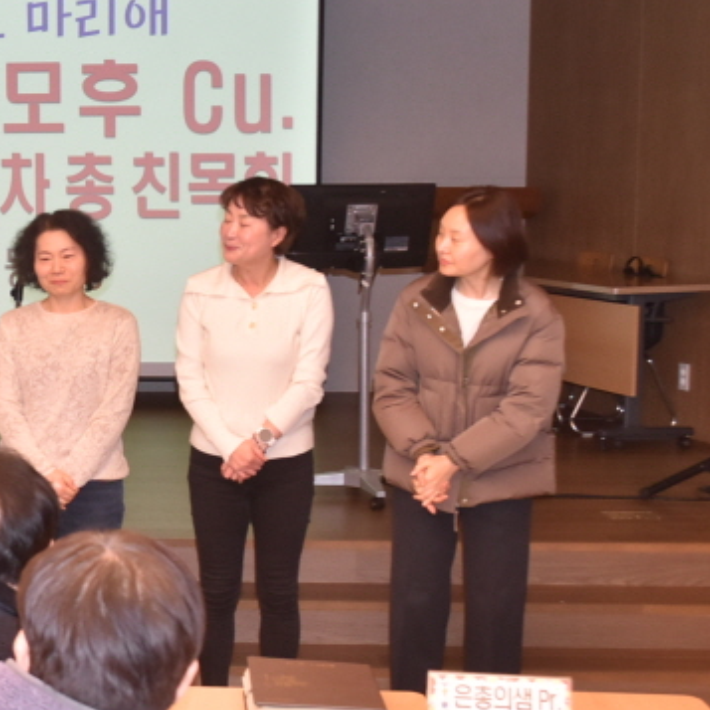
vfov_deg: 21.1
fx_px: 1907
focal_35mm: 82
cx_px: -42
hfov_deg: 20.3
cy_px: 382
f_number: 5.6
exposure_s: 1/125
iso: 800
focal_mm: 23
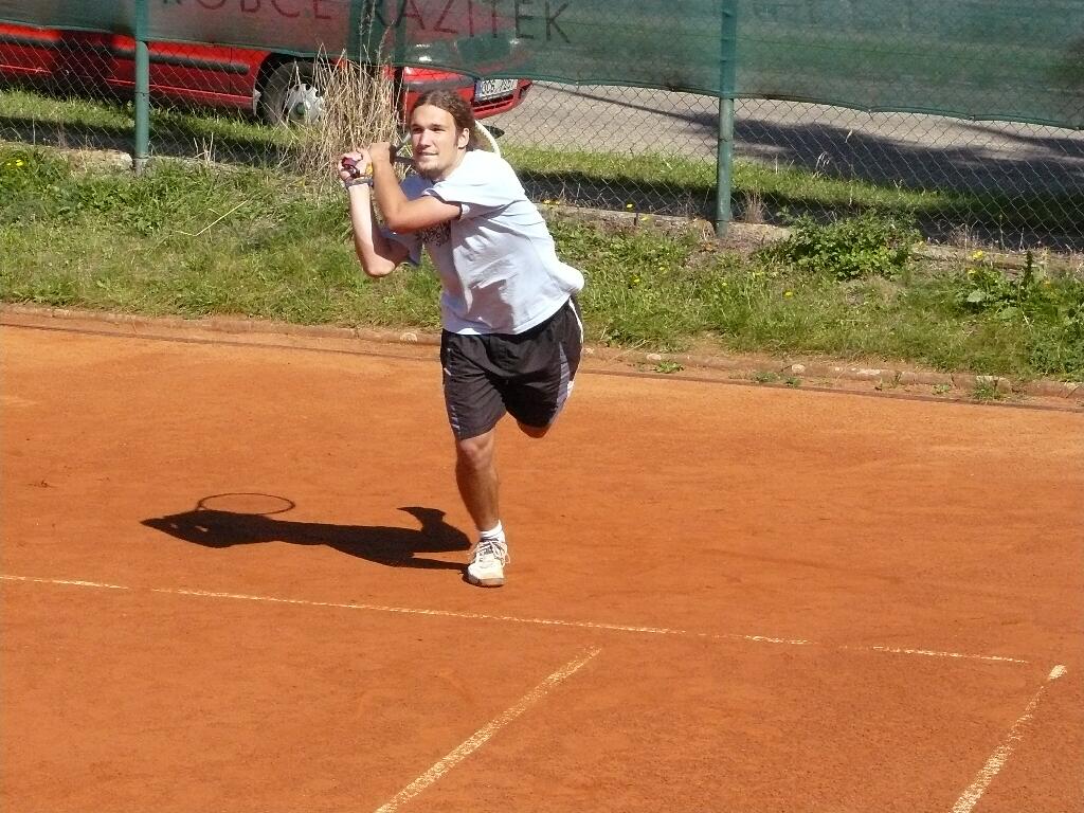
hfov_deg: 15.2
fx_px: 4071
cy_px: 406
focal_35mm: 130
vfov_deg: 11.4
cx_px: 542
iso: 400
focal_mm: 21.6
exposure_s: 1/640
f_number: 8
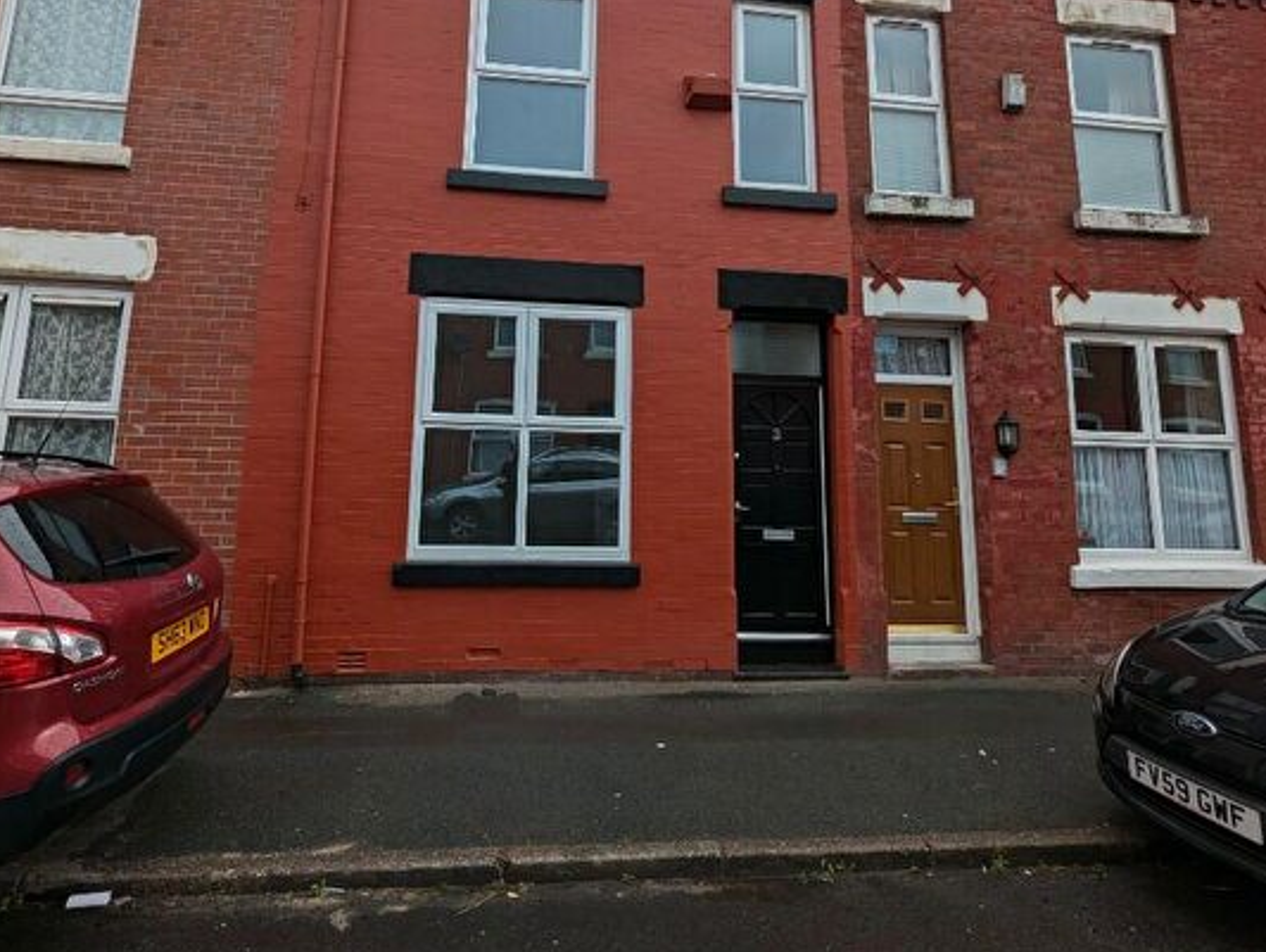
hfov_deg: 90.8
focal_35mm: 17
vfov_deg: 73.4
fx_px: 622
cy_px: 350
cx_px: 590
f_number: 2.2
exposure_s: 1/698
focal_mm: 1.95
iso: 47
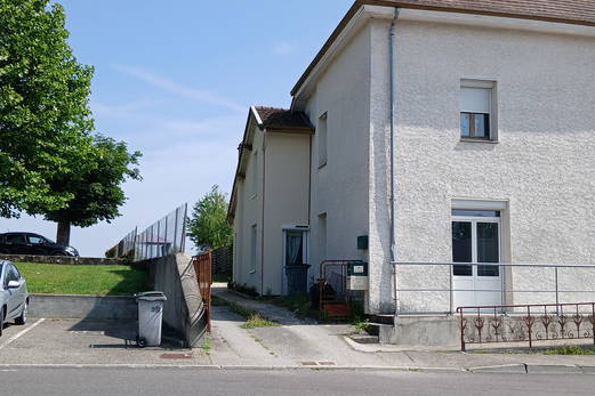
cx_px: 295
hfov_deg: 47.4
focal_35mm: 41
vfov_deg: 32.6
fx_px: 677
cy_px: 228
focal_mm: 3.98
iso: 20
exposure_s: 1/556
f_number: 1.8
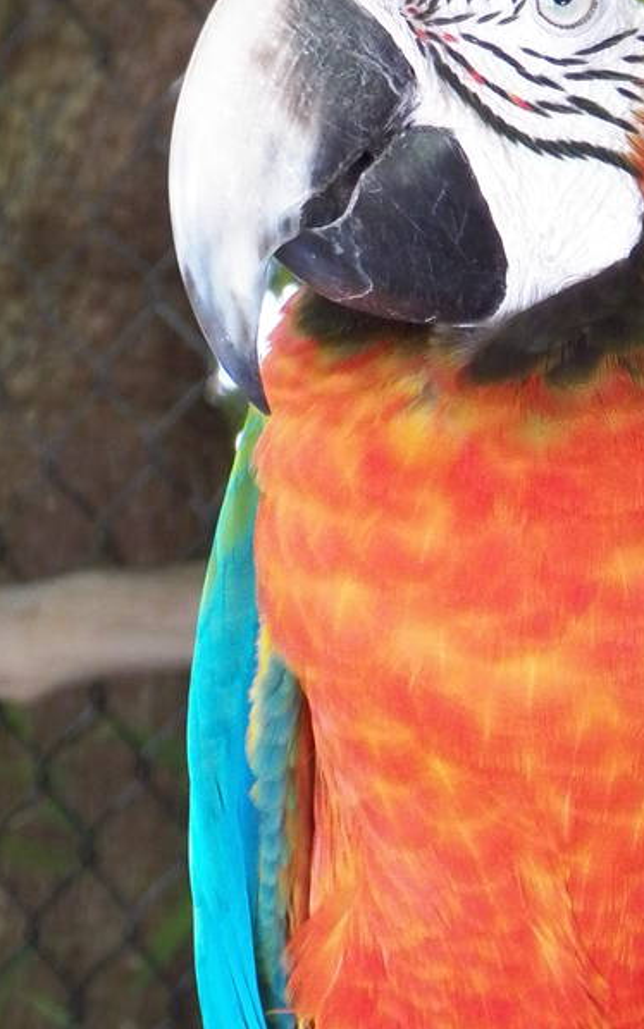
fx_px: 5894
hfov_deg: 6.3
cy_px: 850
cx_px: 465
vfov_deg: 10.0
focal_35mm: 210
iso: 250
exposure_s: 1/40
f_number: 3.6
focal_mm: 13.2
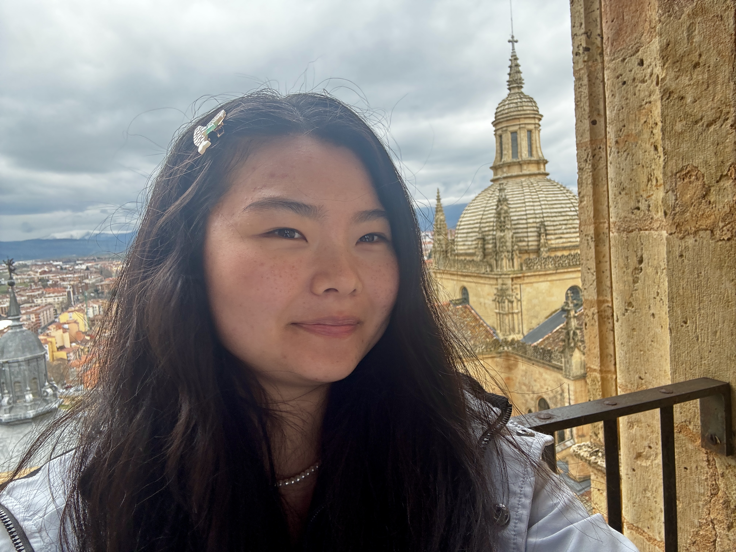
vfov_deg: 58.9
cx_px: 368
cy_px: 276
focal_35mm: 23
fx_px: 489
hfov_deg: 73.9
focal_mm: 2.69
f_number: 1.9
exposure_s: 1/142
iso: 40
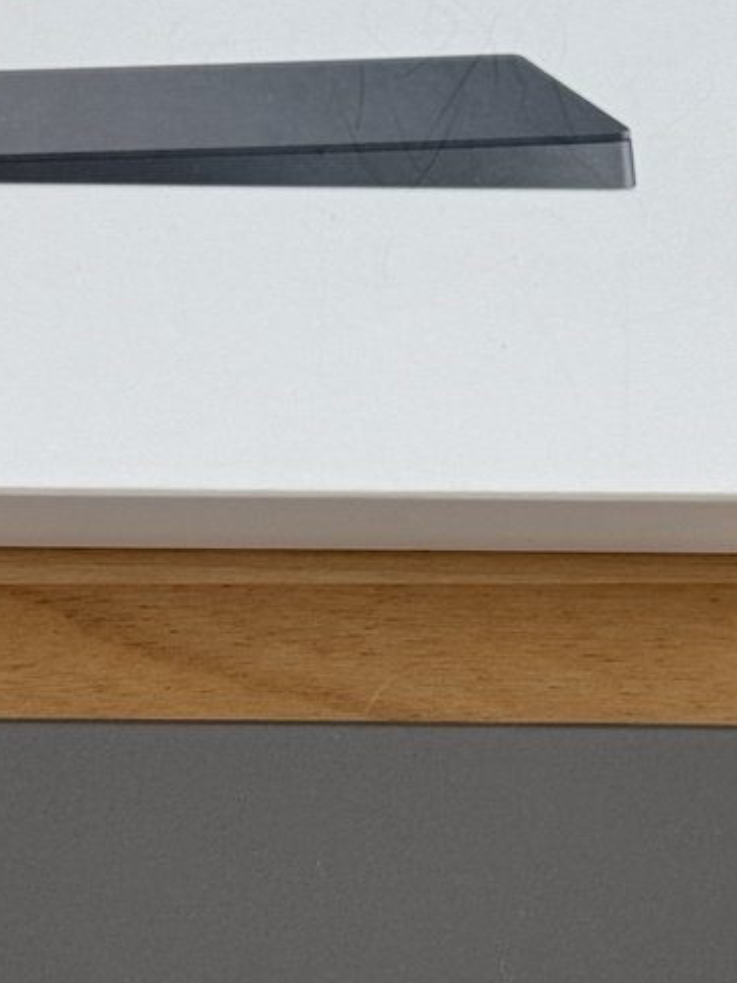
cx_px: 207
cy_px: 640
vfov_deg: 16.5
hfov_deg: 12.4
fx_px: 3378
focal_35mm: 119
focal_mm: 6.76
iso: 80
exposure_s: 1/121
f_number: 1.78
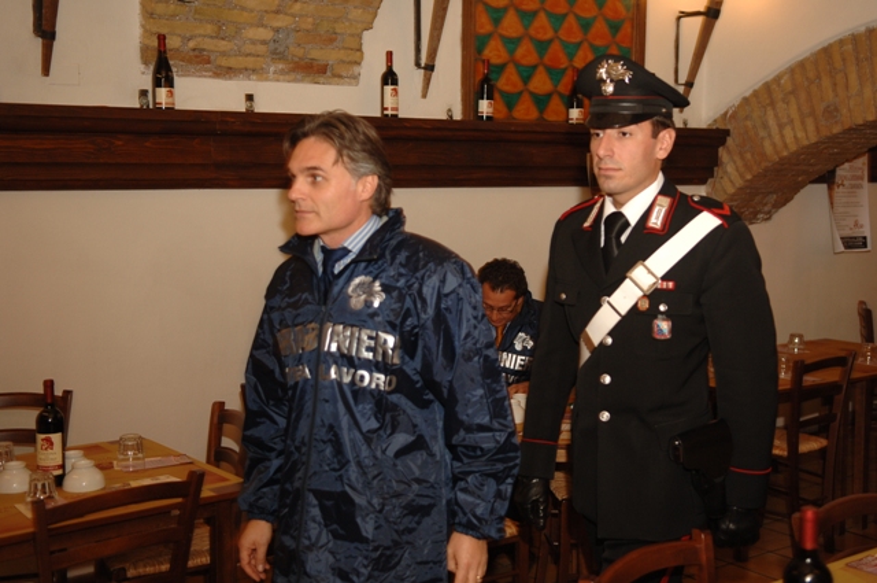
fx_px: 1131
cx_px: 438
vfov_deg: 28.9
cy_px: 292
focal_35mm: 46
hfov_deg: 42.4
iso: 320
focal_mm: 31
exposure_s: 1/40
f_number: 2.8
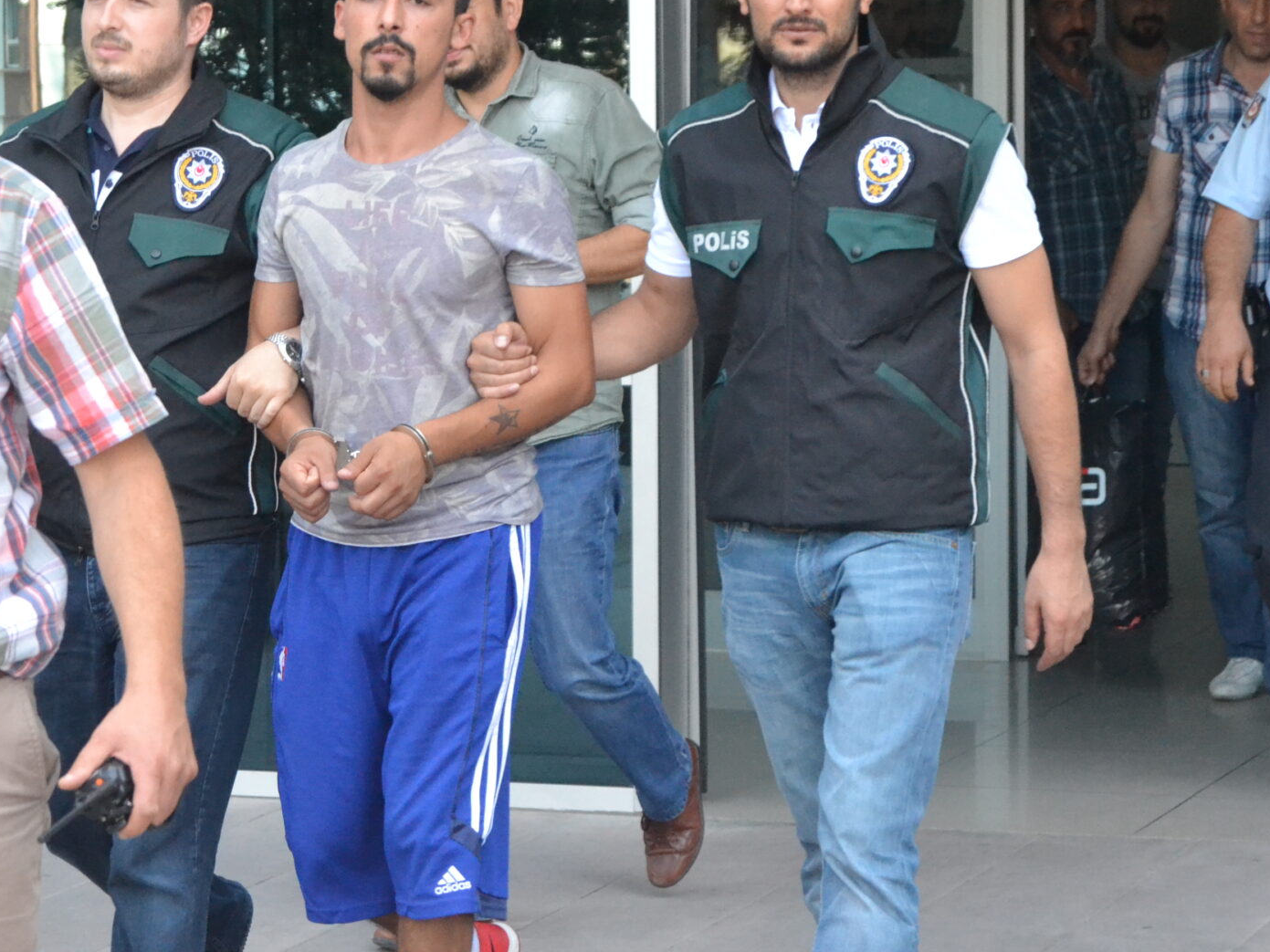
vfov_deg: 10.7
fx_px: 5063
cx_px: 455
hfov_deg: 14.3
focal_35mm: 138
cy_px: 358
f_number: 5.6
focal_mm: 52
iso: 2800
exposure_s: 1/500
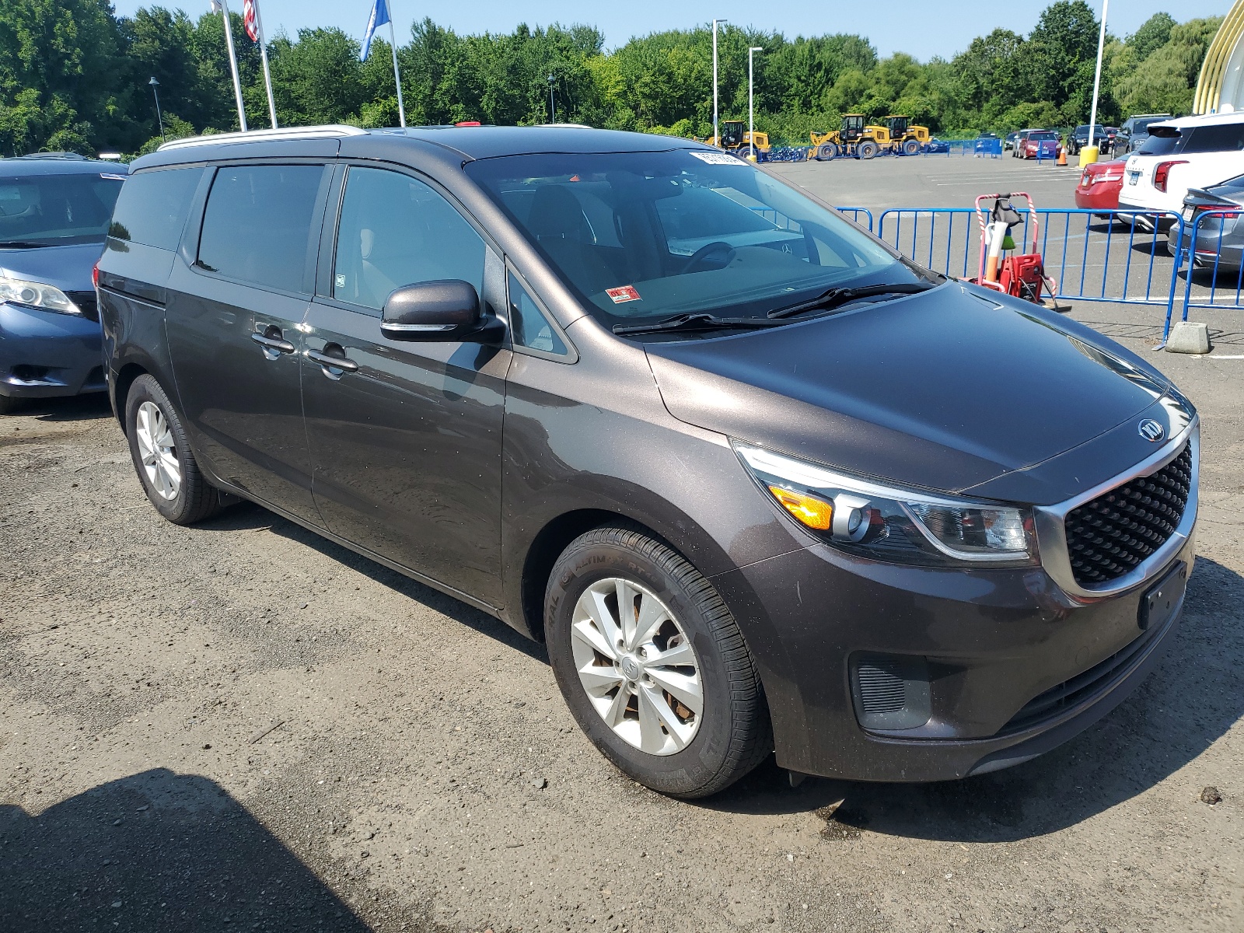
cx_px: 622
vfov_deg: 53.1
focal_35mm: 26
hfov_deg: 67.3
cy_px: 466
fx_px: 934
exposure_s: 1/2000
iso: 50
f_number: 1.5
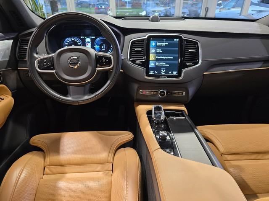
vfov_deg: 58.9
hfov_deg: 73.9
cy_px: 100
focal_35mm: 23
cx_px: 134
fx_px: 179
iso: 250
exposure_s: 1/100
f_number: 1.7
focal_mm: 6.3
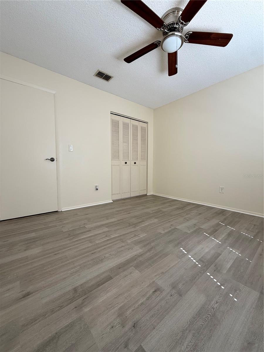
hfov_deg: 85.7
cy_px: 176
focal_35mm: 14
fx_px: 142
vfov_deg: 102.1
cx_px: 132
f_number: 2.2
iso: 100
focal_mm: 2.22
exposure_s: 1/99
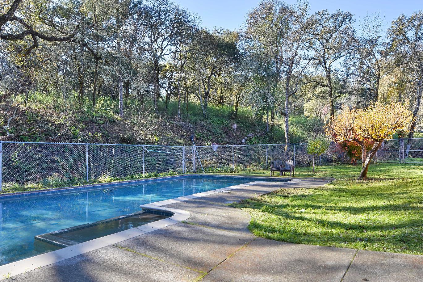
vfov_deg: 55.0
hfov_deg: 76.1
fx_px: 270
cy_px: 153
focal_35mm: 23
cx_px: 217
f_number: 5
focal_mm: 14
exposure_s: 1/100
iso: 100
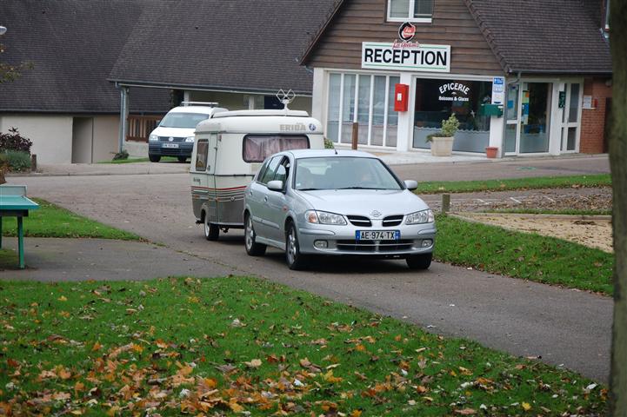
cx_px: 314
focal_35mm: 112
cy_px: 208
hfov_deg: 18.2
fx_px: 1958
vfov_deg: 12.2
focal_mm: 75
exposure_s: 1/320
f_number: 5.6
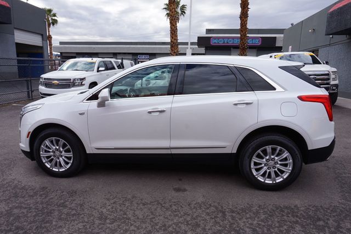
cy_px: 117
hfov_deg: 73.8
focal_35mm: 24
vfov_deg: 53.1
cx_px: 176
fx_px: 234
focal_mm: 16
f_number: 13
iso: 100
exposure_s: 1/80
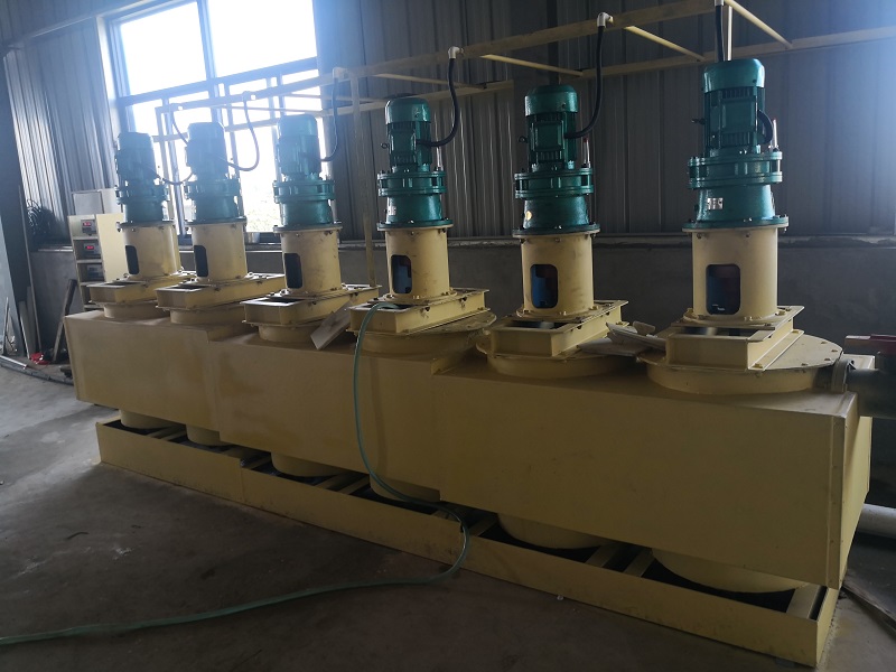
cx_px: 448
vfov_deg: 51.4
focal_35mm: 27
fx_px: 699
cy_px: 336
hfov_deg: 65.3
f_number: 1.6
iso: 50
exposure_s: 1/113
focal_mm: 3.95
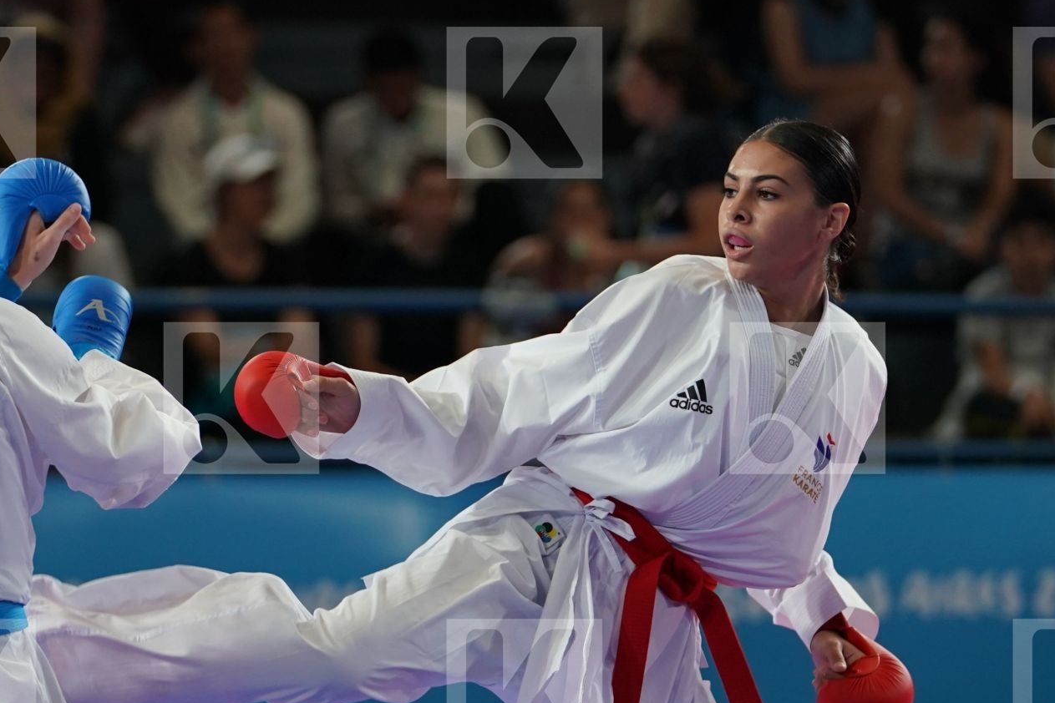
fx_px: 9143
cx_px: 525
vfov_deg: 4.4
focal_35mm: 312
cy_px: 398
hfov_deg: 6.6
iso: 1250
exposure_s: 1/1000
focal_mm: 146
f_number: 2.8
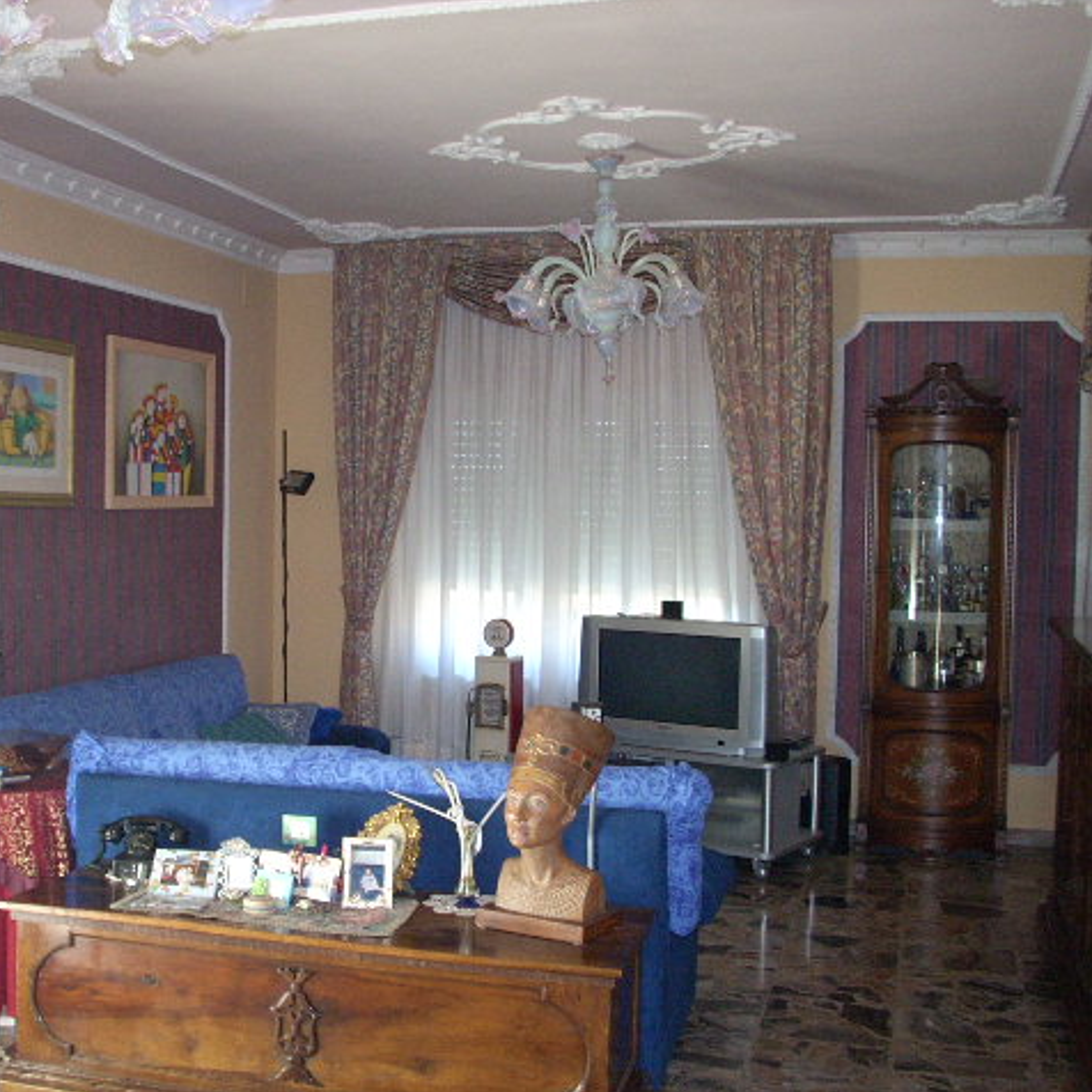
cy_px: 546
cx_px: 397
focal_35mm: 44
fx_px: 1570
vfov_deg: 38.3
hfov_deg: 38.1
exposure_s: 1/30
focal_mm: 6.2
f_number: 2.8
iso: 259
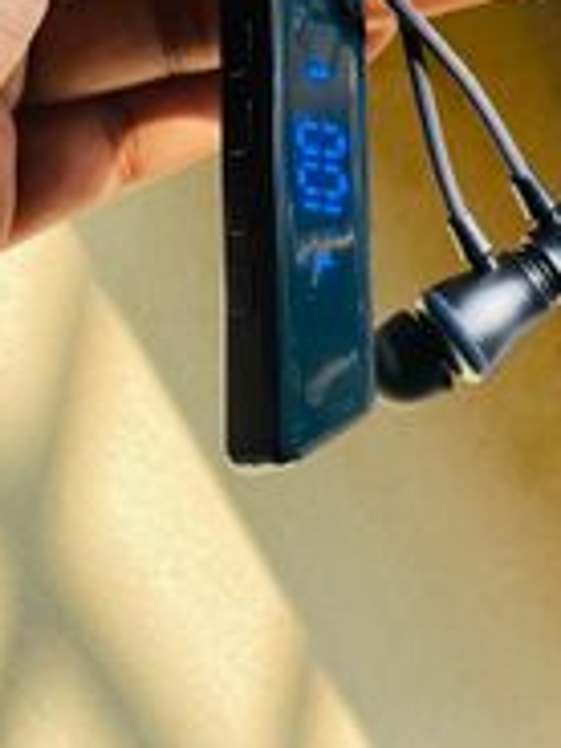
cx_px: 341
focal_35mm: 139
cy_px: 45
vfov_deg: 14.0
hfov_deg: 10.7
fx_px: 3004
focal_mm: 7.5
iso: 64
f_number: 2.2
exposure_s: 1/121
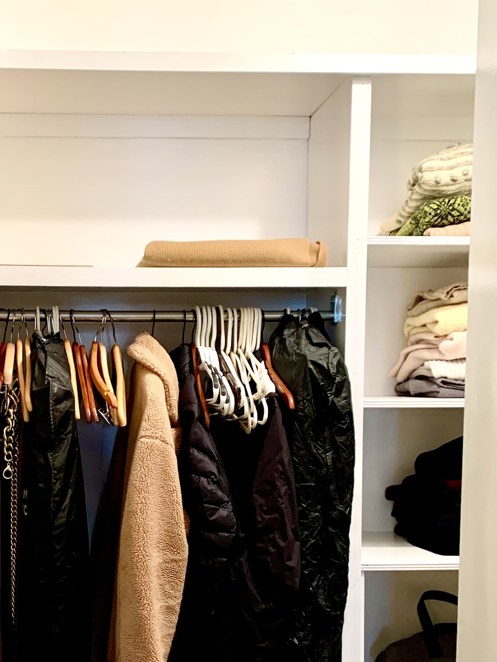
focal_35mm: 49
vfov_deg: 38.5
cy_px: 432
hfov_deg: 29.1
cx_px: 114
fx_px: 938
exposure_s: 1/60
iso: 160
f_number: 1.8
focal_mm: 4.25
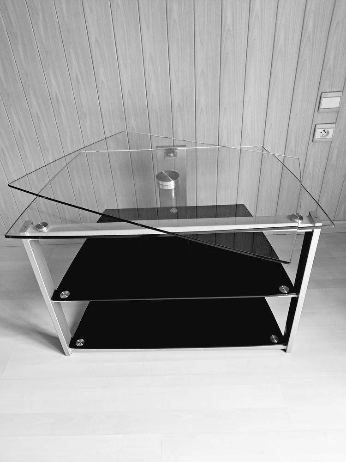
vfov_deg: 65.3
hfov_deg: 51.4
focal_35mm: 27
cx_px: 173
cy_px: 231
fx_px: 360
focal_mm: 4
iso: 500
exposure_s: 1/50
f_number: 1.8
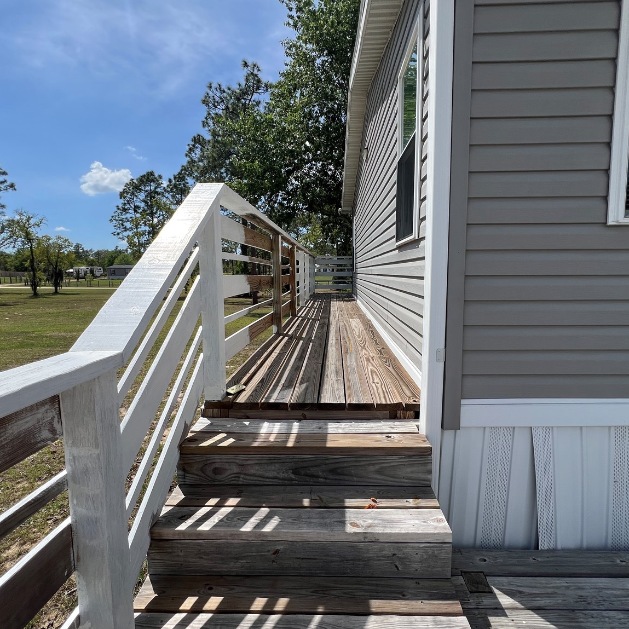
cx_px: 323
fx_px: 329
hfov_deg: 87.4
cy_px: 308
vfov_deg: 87.4
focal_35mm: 16
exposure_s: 1/2222
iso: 32
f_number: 1.8
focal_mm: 1.57
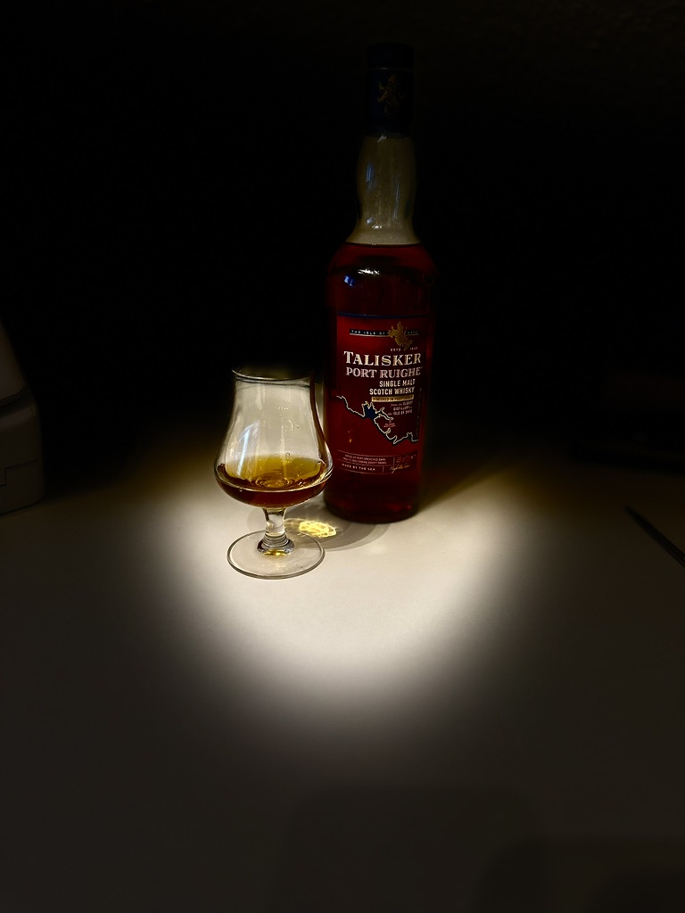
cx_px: 342
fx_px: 633
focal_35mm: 24
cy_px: 456
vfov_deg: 71.6
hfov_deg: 56.8
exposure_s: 1/50
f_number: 1.78
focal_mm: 6.86
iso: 500
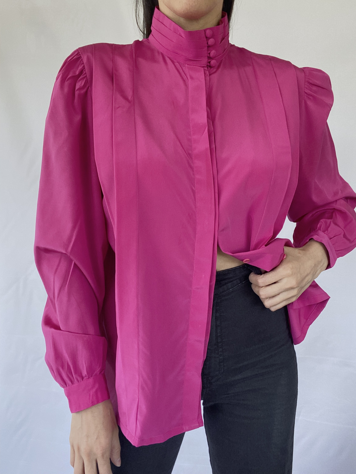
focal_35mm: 30
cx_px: 178
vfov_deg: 60.0
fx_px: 411
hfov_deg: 46.8
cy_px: 237
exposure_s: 1/68
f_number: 2.2
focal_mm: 2.71
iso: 100
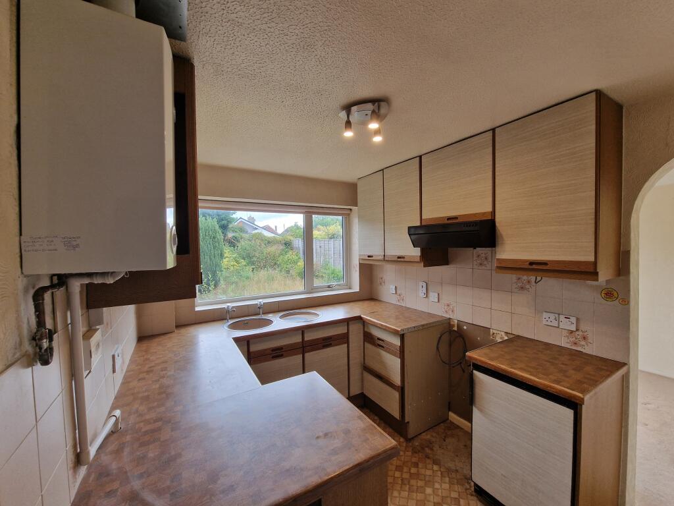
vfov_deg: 89.9
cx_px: 337
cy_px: 253
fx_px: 253
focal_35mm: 13
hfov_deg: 106.2
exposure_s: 1/100
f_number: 2.2
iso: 80
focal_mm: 2.2
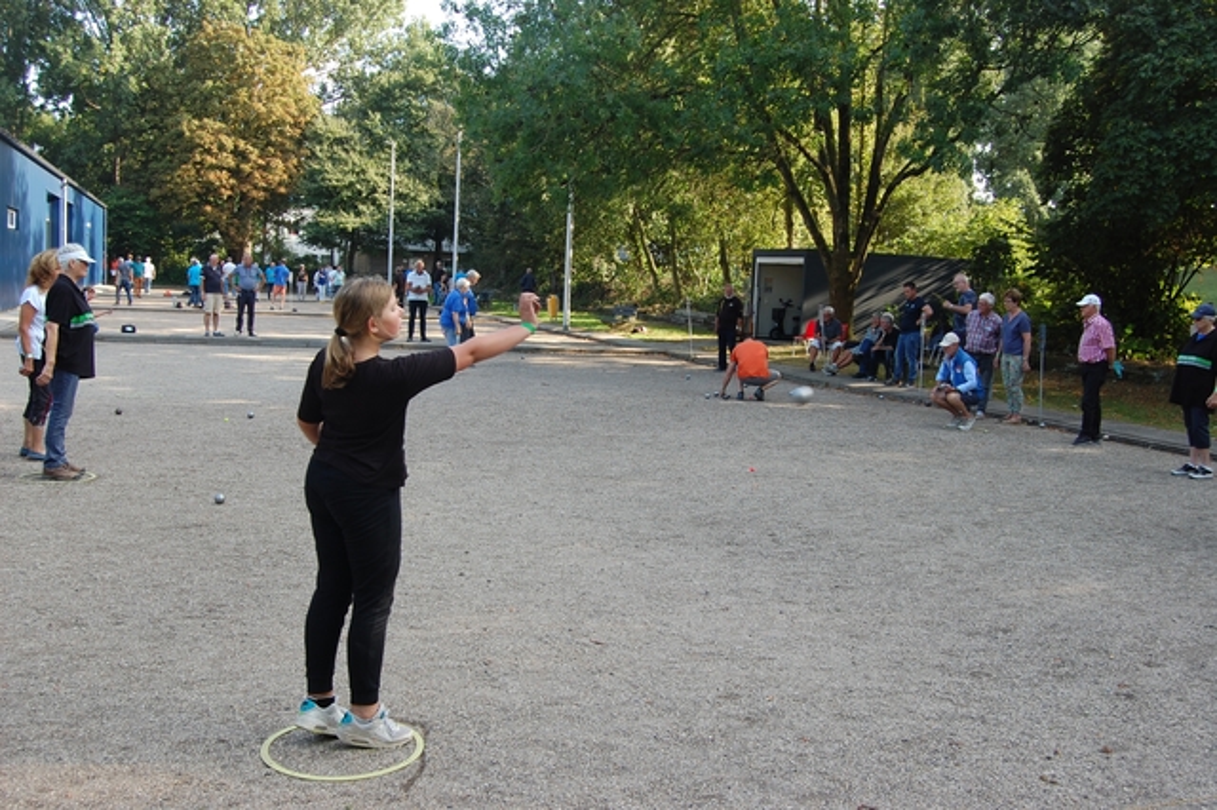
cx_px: 608
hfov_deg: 53.2
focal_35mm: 36
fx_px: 1216
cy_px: 405
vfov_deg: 36.8
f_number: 5.6
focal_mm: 24
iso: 220
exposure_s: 1/125
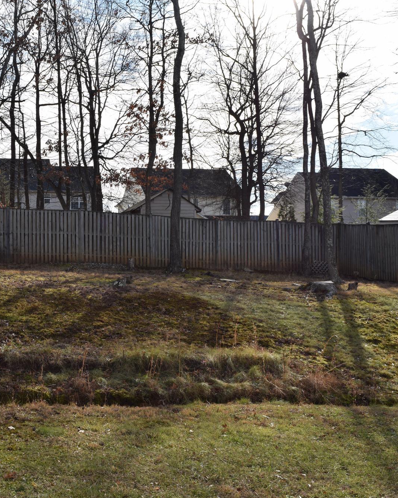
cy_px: 250
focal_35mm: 43
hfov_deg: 33.9
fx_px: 633
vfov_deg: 42.9
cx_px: 84
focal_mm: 20
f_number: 9
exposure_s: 1/200
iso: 100
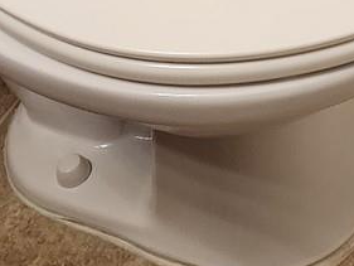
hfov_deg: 13.9
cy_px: -359
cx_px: 562
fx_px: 1340
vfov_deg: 10.0
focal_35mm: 131
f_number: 1.8
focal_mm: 6.4
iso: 320
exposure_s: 1/120
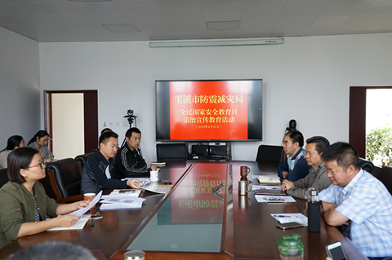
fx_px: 381
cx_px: 196
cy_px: 130
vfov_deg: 37.8
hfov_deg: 54.5
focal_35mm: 35
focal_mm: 35
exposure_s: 1/100
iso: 800
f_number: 5
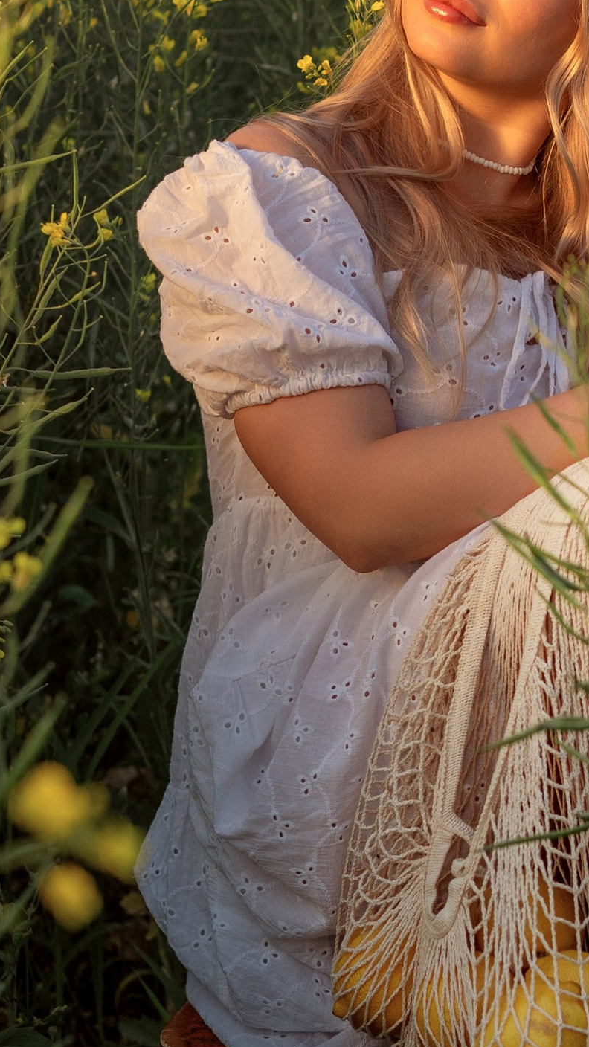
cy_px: 533
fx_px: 2777
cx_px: 497
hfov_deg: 12.0
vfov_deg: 21.4
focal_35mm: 100
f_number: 2.8
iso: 160
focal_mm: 35
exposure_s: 1/1000
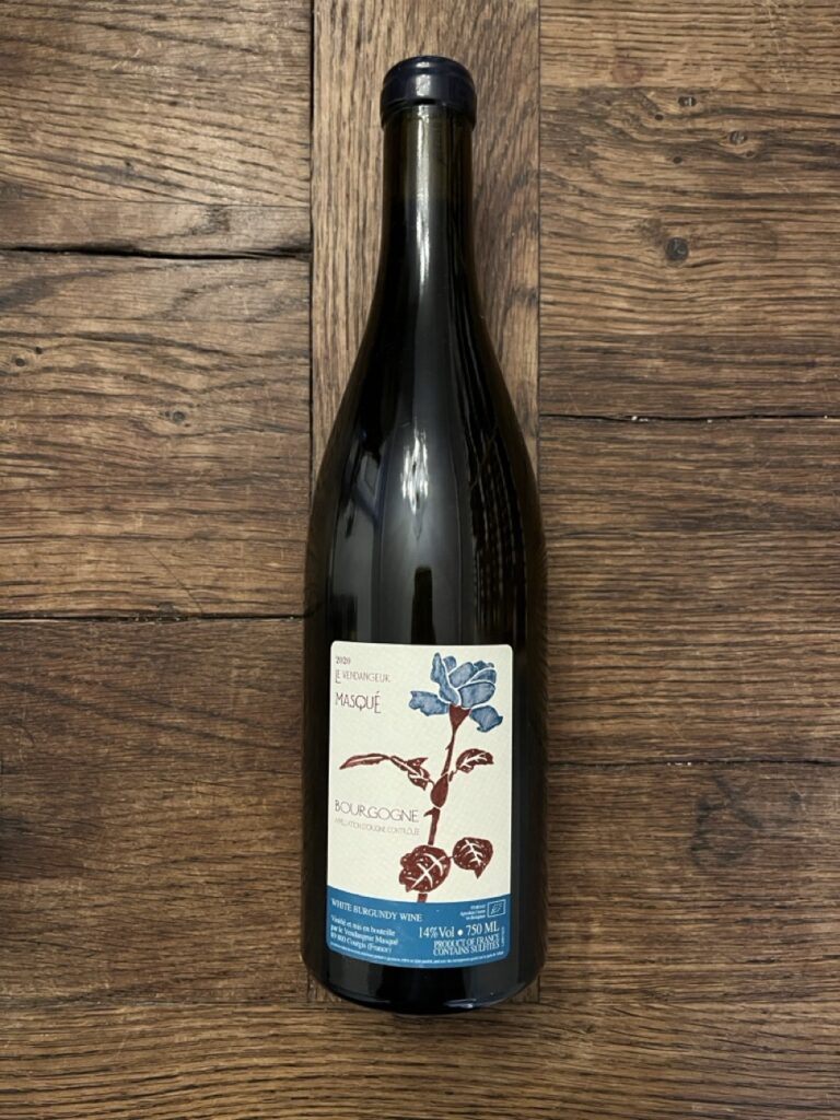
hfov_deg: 53.1
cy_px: 560
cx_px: 420
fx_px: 841
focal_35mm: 26
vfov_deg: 67.3
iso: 500
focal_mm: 5.1
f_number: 1.6
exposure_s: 1/50
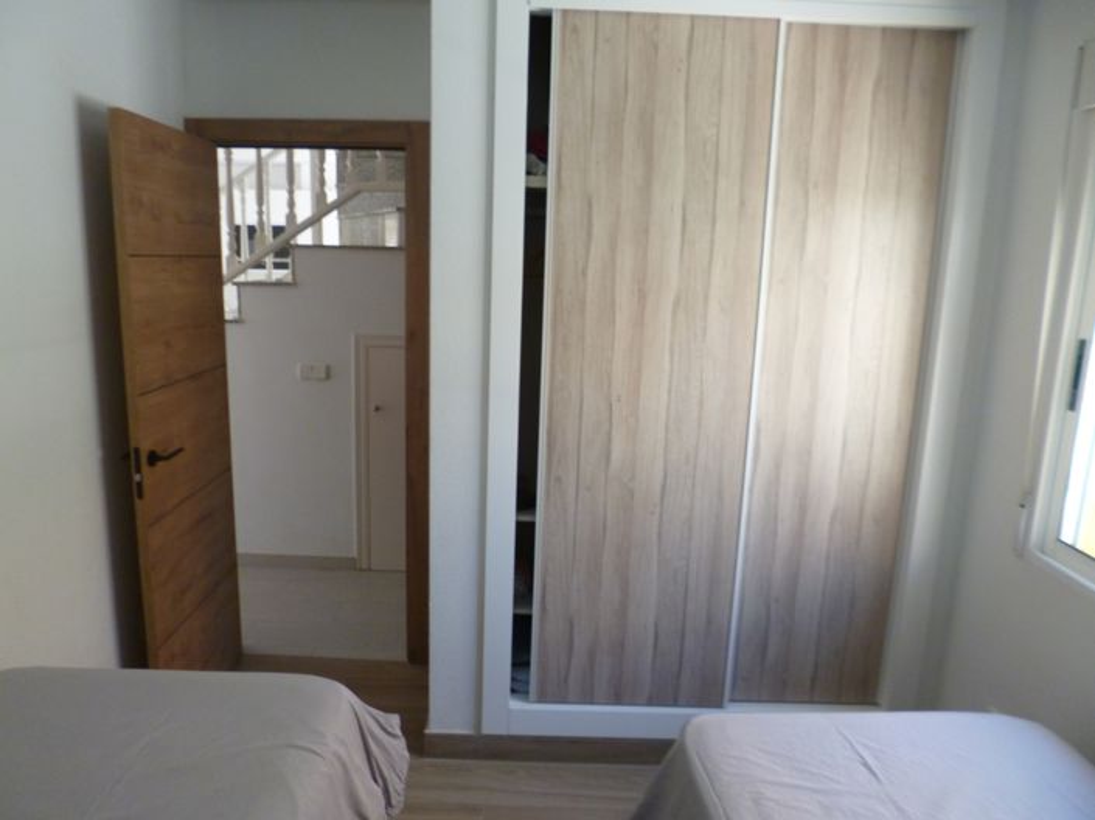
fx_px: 759
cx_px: 548
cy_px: 410
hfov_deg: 71.6
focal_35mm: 24
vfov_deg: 56.8
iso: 200
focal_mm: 4.3
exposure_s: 1/60
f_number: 2.5
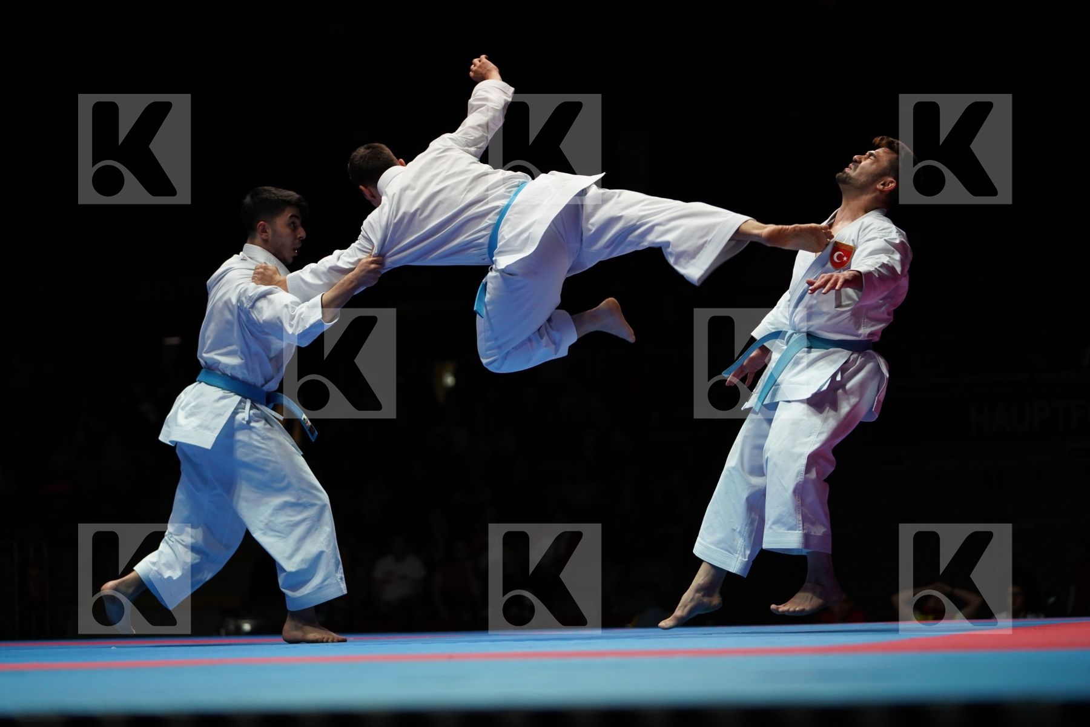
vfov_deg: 13.4
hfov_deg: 20.0
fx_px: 3088
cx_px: 545
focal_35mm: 102
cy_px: 364
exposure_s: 1/500
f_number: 2.8
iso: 1250
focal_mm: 102
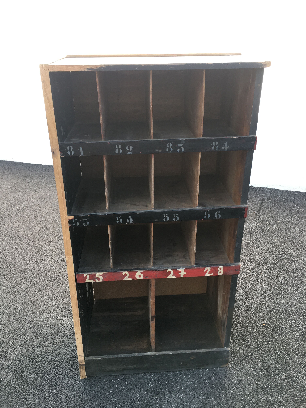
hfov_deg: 48.2
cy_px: 204
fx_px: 342
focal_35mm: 29
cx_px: 153
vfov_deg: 61.7
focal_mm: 4.15
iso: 32
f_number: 2.2
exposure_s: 1/100
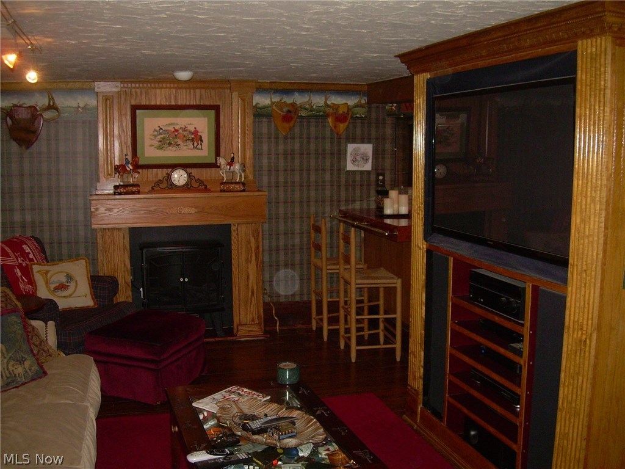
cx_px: 312
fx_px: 686
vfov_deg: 37.7
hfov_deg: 49.0
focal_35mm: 38
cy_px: 234
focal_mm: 6.3
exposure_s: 1/60
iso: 200
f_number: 2.8
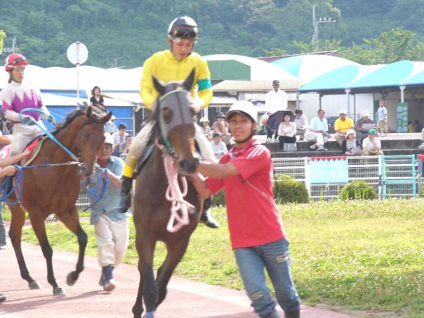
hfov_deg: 11.6
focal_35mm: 171
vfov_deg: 8.7
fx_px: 2095
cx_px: 212
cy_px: 159
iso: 50
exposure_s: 1/100
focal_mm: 28.5
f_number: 2.8
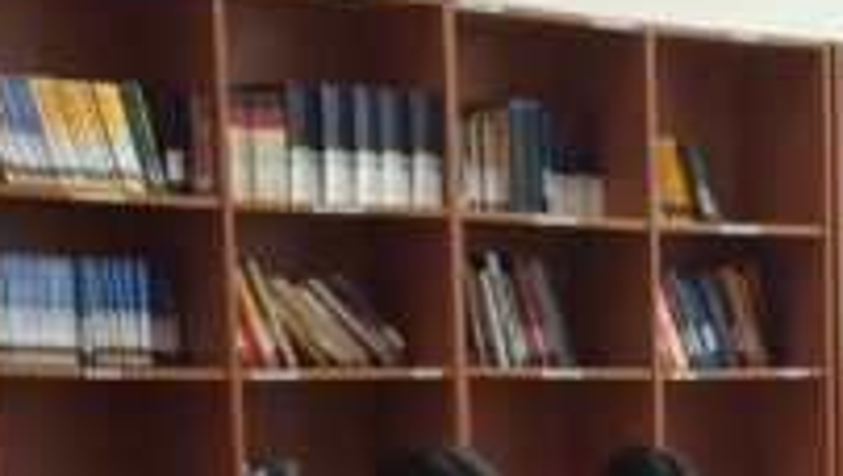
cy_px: 948
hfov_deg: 17.1
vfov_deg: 9.5
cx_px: 977
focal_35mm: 120
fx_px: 2684
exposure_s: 1/30
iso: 50
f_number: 2.2
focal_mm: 4.15
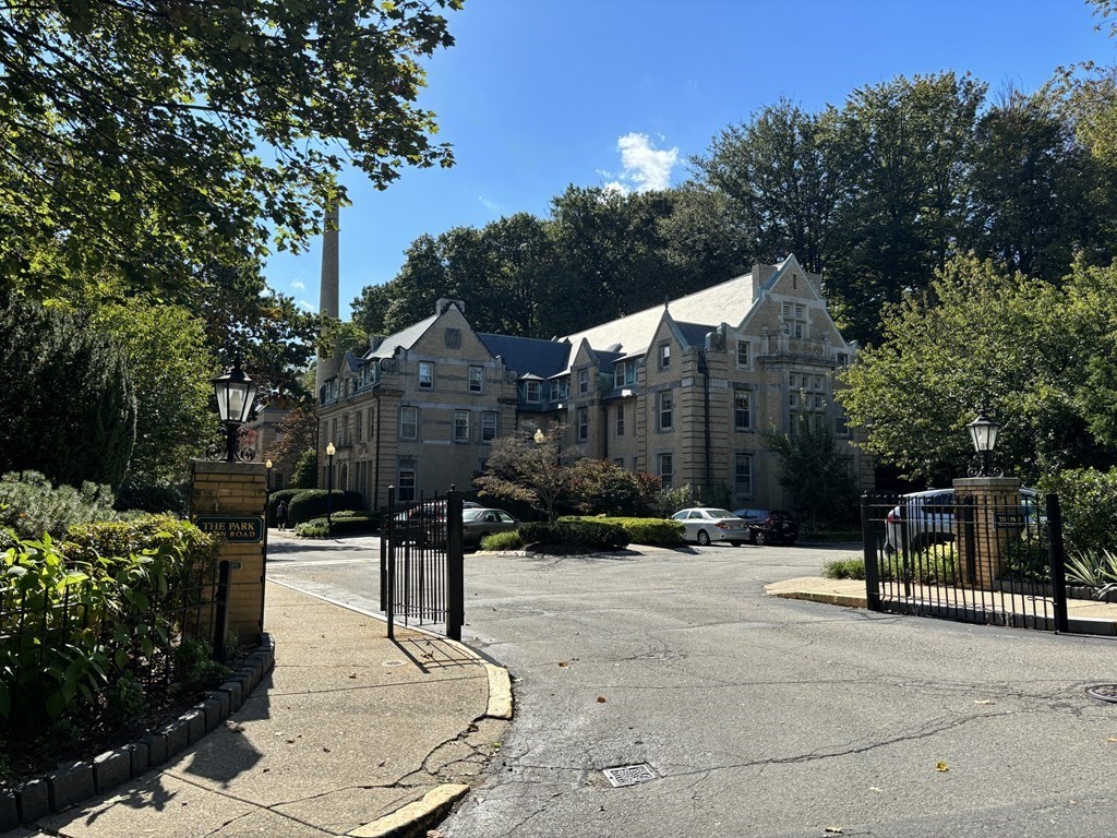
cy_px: 419
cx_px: 558
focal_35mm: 26
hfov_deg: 67.3
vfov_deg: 53.1
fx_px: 839
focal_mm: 5.96
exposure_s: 1/2288
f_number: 1.6
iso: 50
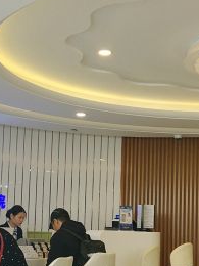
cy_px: 178
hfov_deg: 18.9
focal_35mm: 78
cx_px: 74
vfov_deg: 24.9
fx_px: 598
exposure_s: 1/50
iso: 32
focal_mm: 4.15
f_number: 2.2
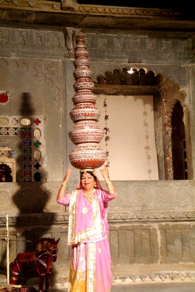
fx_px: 486
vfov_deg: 33.4
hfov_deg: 22.7
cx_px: 98
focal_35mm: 60
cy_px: 146
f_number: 4.8
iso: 1600
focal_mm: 40
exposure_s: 1/45
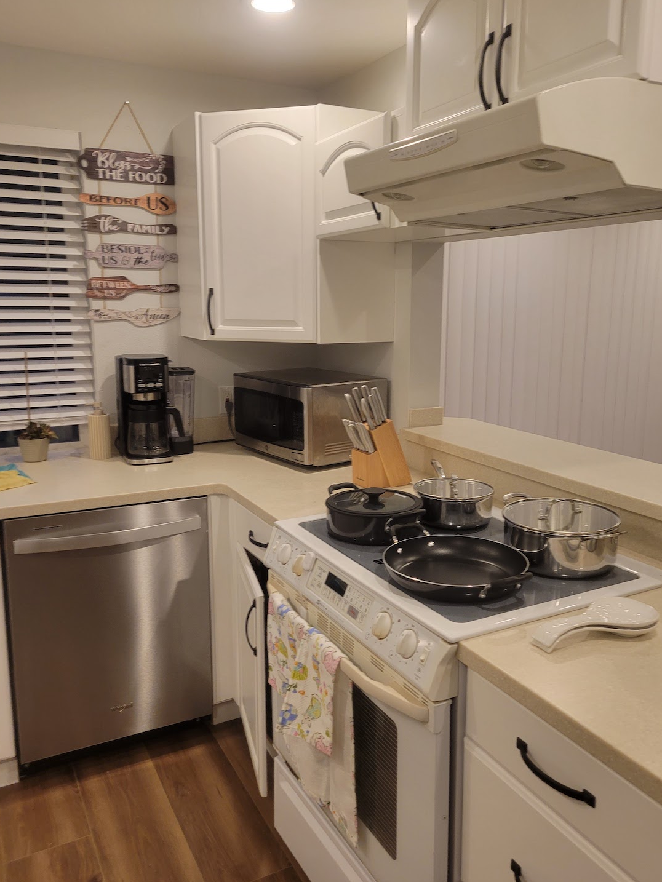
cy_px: 416
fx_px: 739
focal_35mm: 29
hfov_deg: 48.2
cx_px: 360
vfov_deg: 61.6
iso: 125
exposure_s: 1/120
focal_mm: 5.4
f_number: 1.8
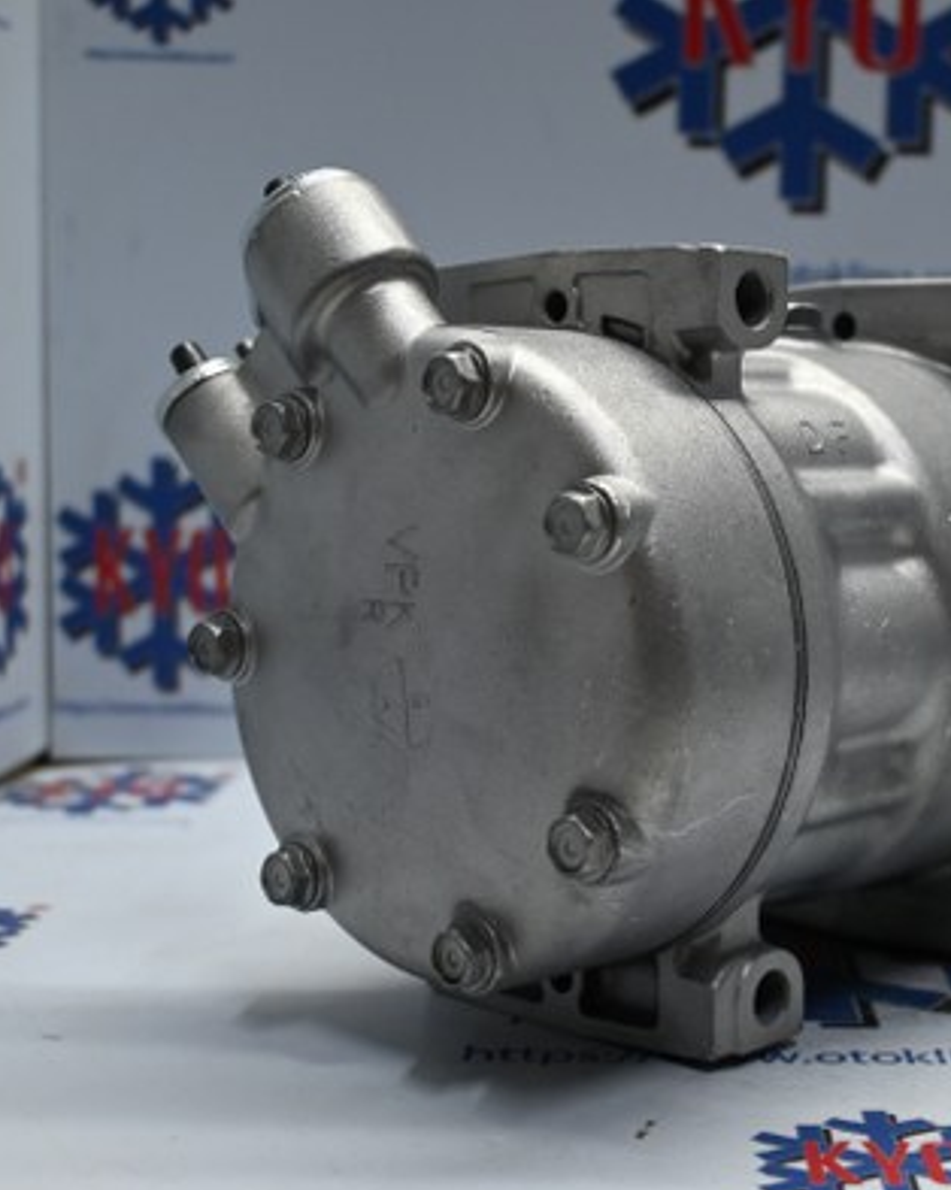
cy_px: 603
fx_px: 1891
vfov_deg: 34.9
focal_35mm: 54
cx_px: 709
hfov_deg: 27.8
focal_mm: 25
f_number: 4.2
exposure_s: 1/125
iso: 800
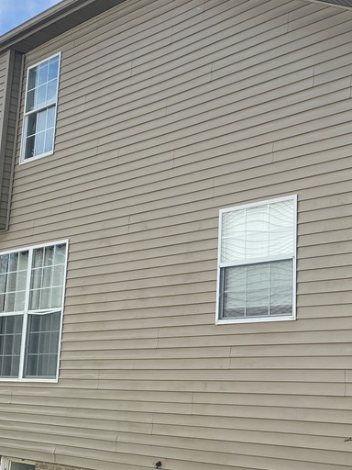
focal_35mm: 52
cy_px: 220
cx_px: 321
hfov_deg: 27.0
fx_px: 705
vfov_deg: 36.8
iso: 32
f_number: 1.8
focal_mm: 4.25
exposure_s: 1/1961
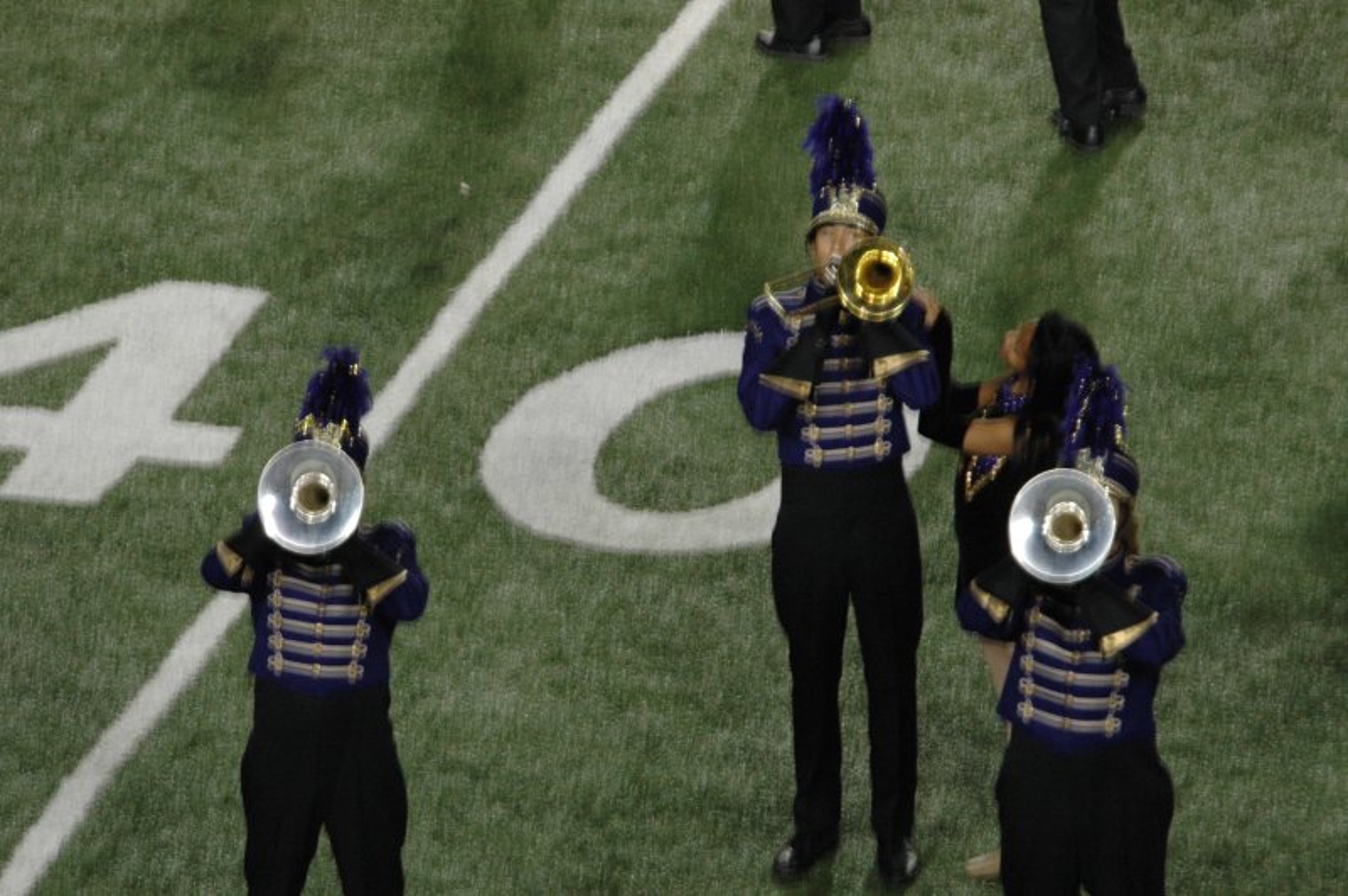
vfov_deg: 3.0
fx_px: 16836
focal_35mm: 450
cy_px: 448
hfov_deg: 4.6
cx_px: 674
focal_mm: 300
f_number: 5.6
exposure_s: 1/60
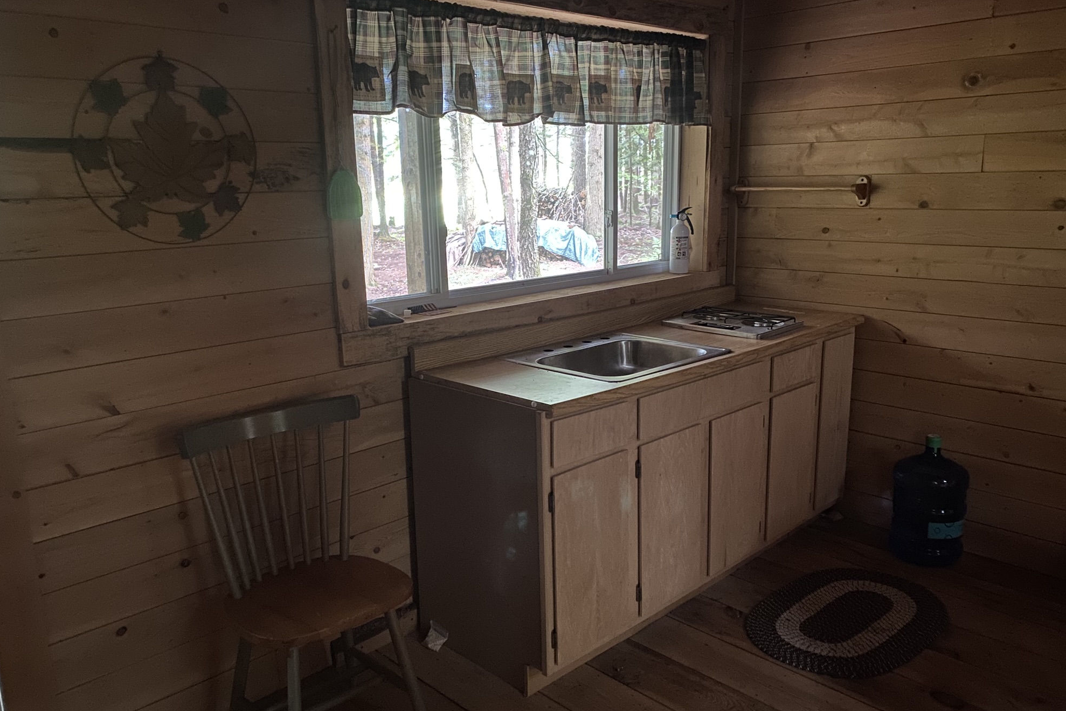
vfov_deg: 46.4
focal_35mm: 28
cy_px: 350
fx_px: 829
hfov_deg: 65.5
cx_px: 540
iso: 500
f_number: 1.8
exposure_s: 1/12
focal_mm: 4.25
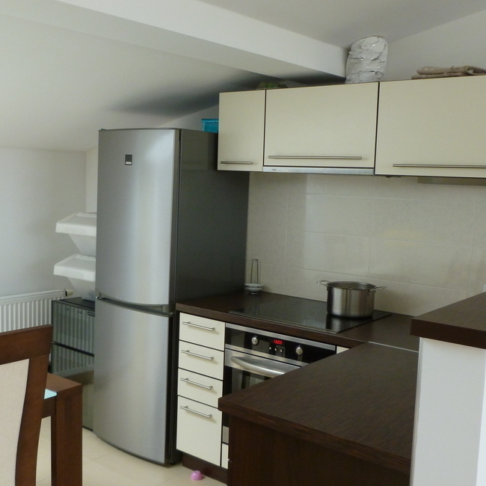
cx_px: 236
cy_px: 250
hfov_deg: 42.8
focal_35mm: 39
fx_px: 619
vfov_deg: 42.8
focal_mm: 5
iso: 200
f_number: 3.3
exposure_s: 1/60
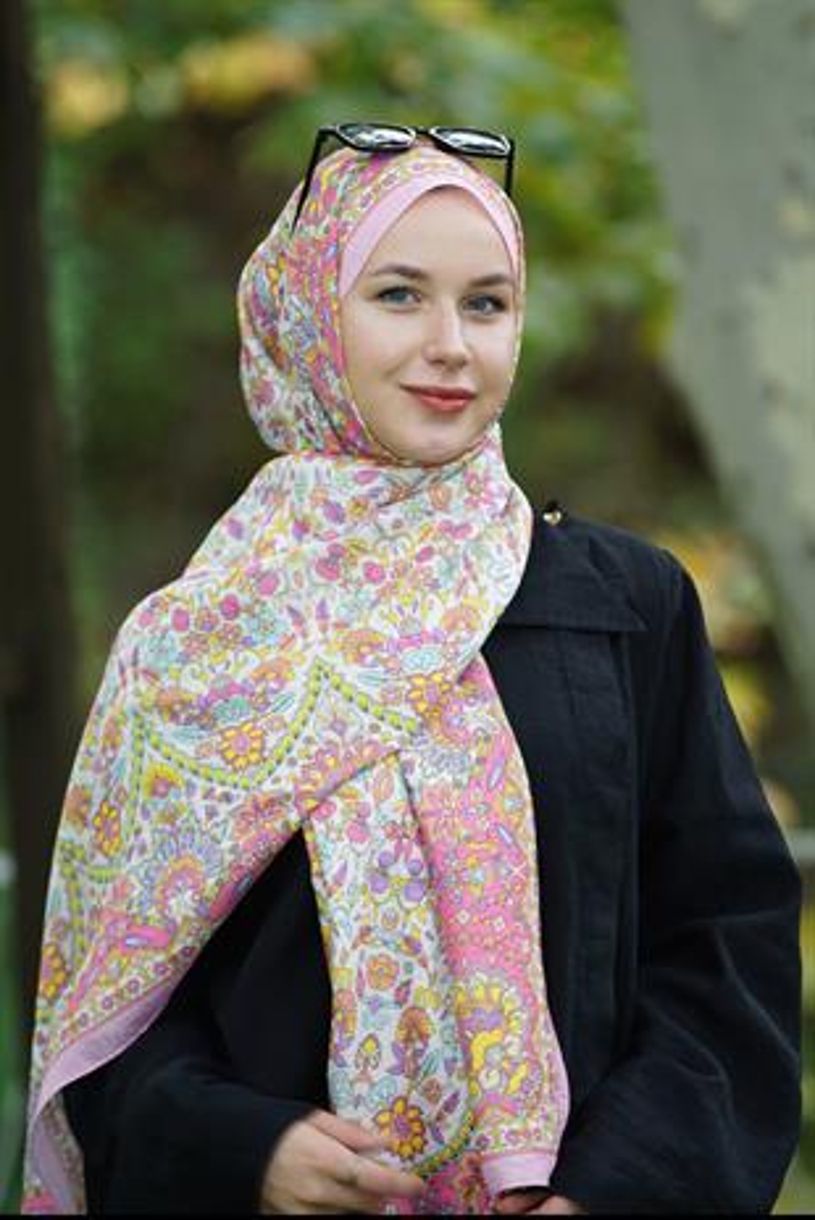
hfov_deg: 8.3
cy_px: 610
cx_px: 408
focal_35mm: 165
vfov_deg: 12.4
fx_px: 5594
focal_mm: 165
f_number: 4
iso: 200
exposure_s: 1/100
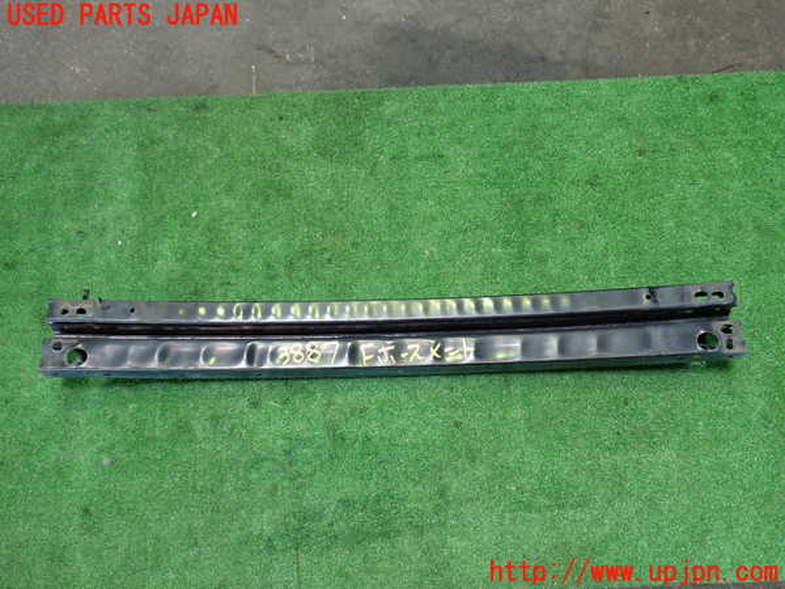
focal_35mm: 32
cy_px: 294
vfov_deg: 44.2
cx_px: 392
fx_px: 726
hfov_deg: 56.8
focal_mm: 5.79
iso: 250
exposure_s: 1/30
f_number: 2.4
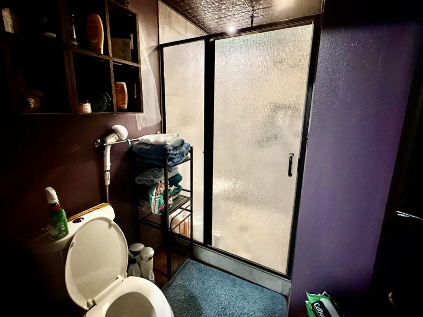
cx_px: 210
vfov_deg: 78.0
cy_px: 145
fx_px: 196
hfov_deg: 94.5
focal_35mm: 16
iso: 800
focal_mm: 2.22
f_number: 2.2
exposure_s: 1/60
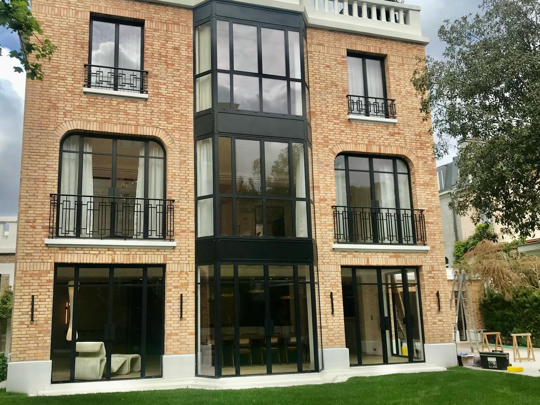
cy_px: 216
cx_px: 243
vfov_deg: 42.9
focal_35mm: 33
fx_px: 515
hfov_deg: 55.2
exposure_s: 1/1742
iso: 20
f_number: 1.8
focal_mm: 3.99
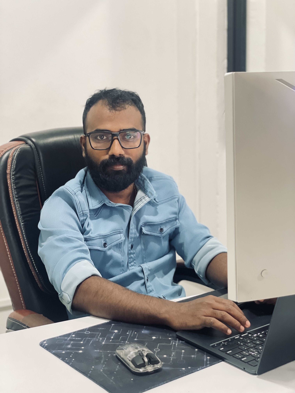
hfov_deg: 28.0
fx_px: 591
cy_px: 196
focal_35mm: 52
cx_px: 148
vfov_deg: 36.8
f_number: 2
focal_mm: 6
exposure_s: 1/33
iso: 320
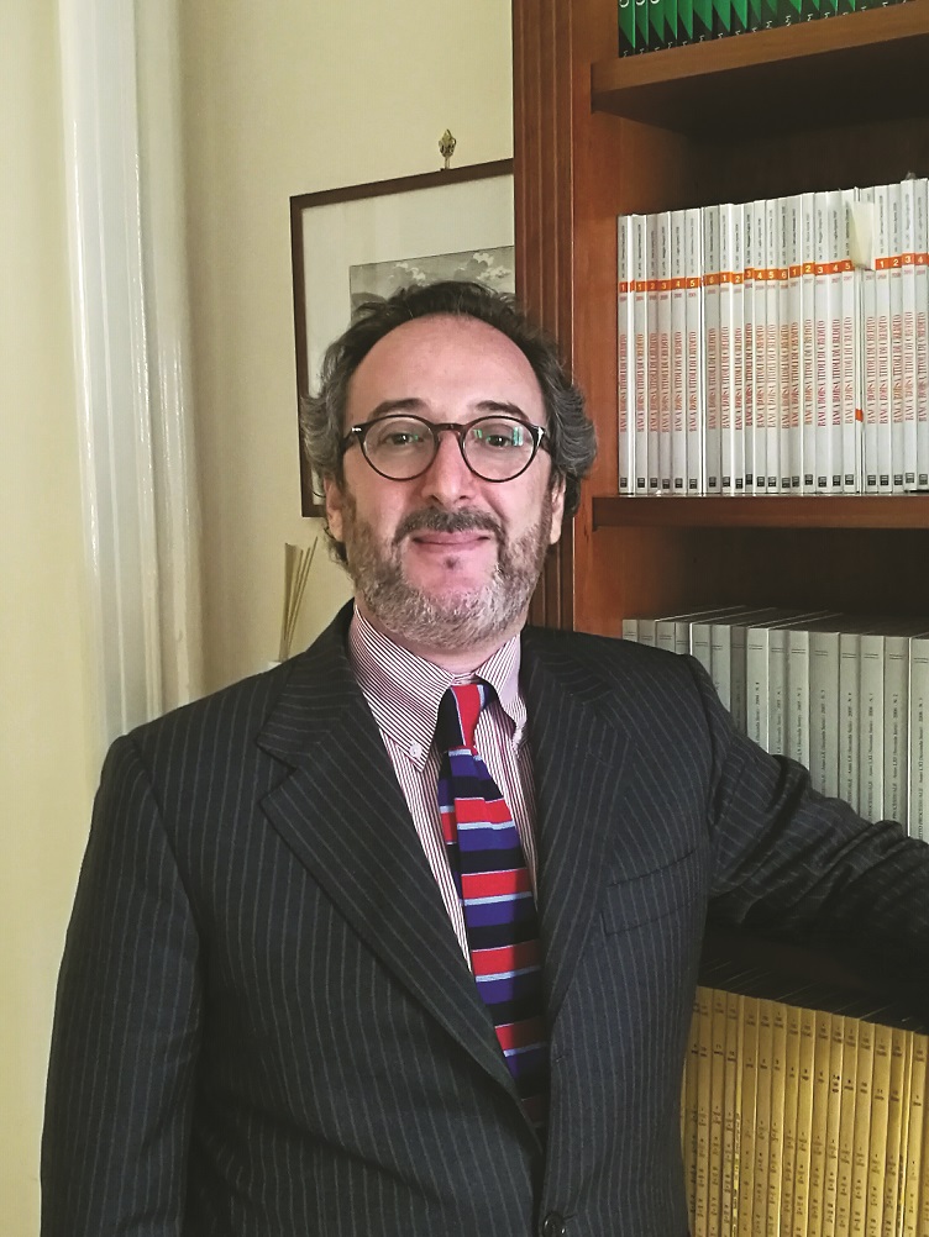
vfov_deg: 65.3
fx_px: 966
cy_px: 618
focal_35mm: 27
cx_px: 464
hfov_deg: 51.4
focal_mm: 4.5
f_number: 2.2
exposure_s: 1/17.1
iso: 640
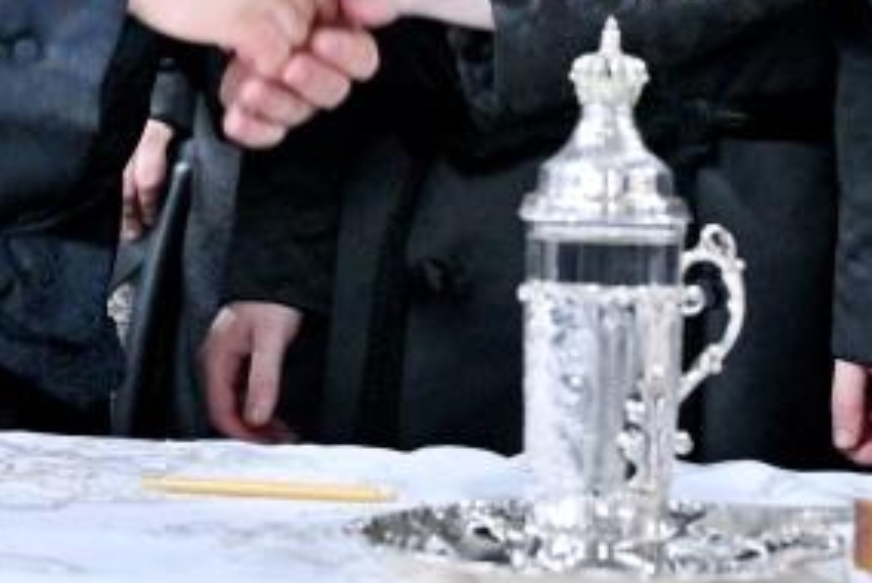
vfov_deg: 10.4
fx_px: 3055
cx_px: 534
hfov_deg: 16.2
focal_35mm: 126
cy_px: -416
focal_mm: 35
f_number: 4
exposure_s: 1/160
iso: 1600
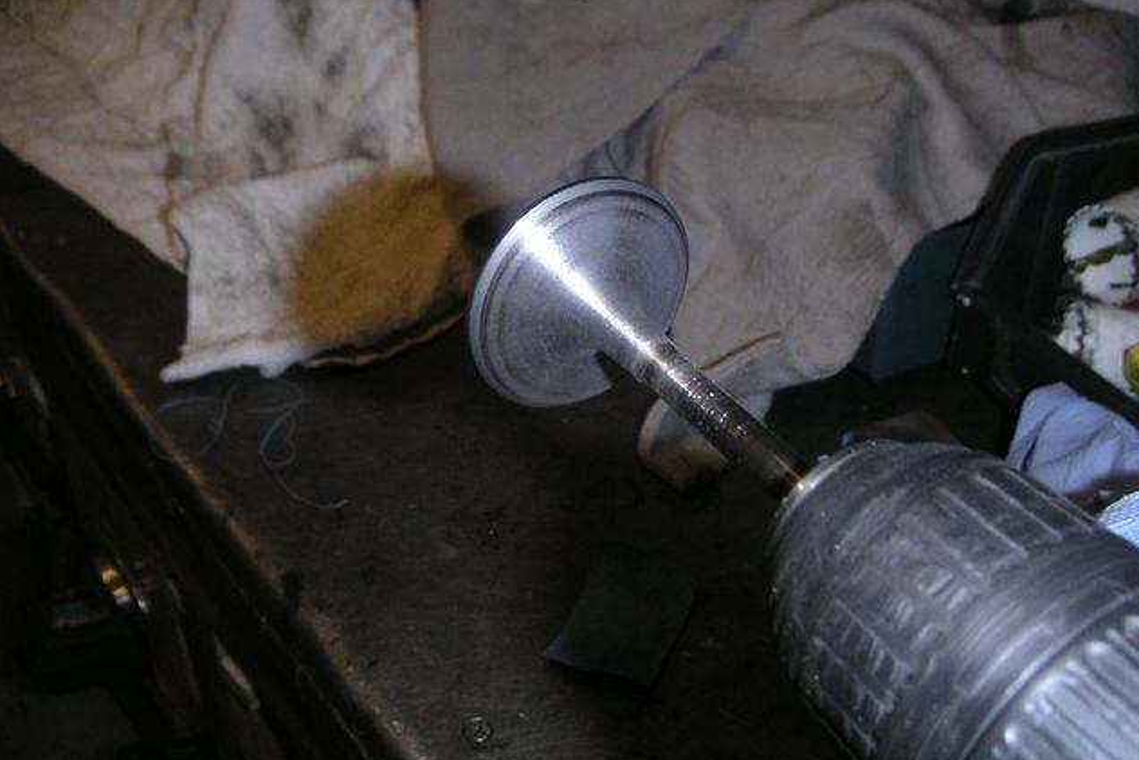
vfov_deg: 33.4
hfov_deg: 48.4
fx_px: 1266
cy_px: 366
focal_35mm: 40
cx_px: 575
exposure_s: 1/45
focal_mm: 6
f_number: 6.7
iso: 160
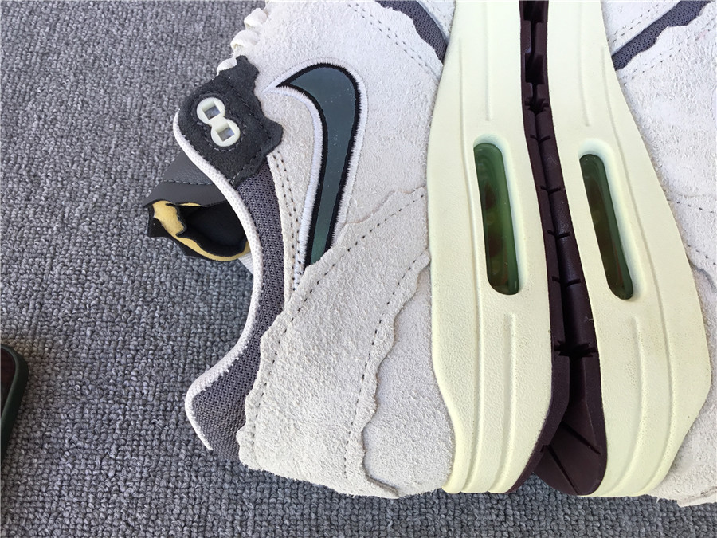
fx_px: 642
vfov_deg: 45.4
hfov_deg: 58.4
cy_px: 269
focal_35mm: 31
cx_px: 358
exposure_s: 1/100
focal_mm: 3.3
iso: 25
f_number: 2.4
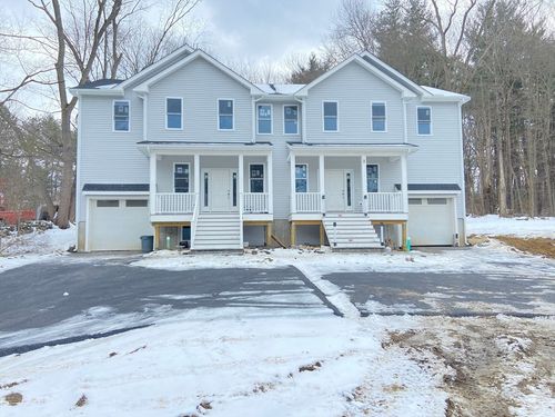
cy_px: 208
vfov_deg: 53.1
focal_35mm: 26
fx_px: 417
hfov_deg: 67.3
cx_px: 278
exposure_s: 1/529
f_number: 1.8
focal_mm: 4.25
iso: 32
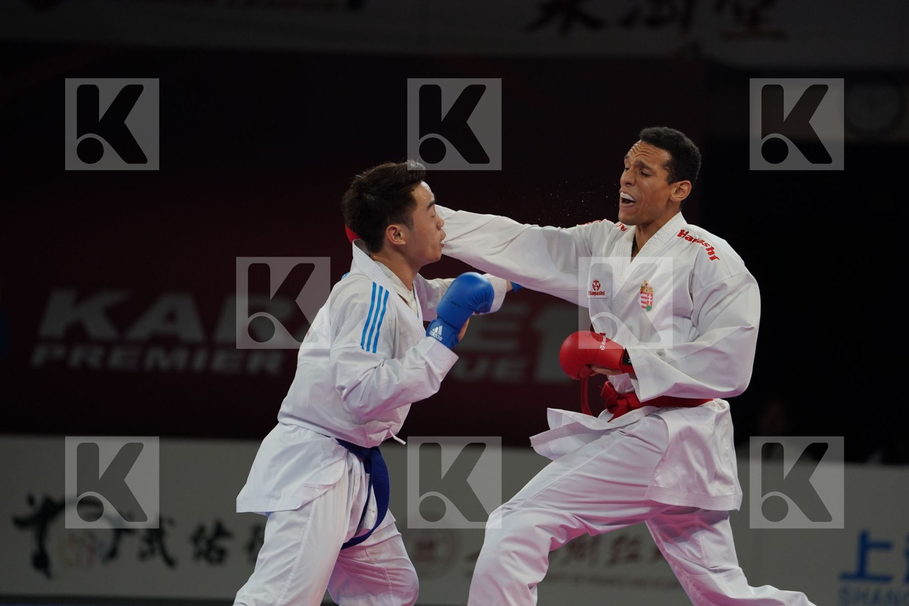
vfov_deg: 6.9
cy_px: 303
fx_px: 5050
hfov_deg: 10.3
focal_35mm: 200
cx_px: 454
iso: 1000
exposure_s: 1/1000
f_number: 2.8
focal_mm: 200
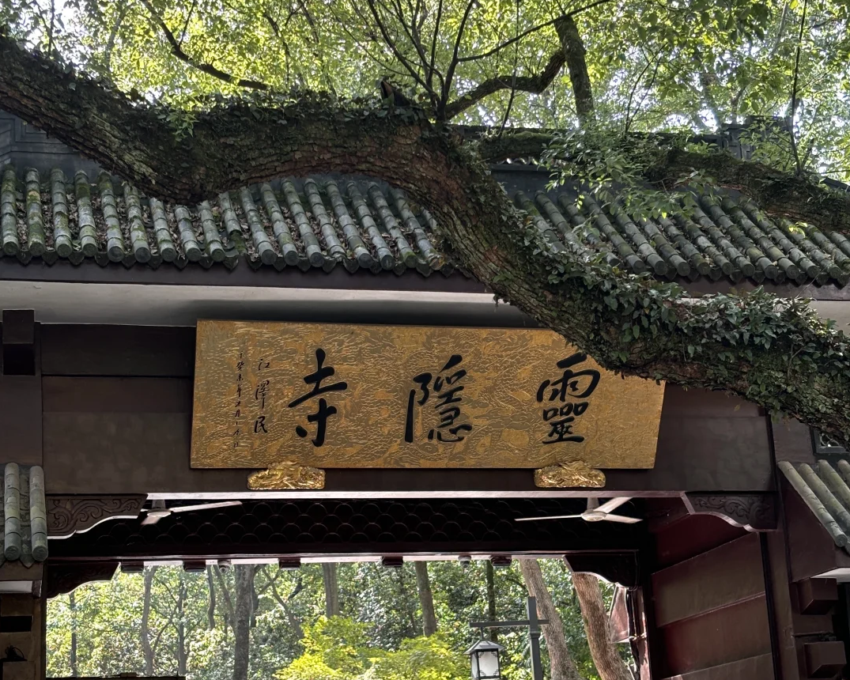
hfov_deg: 27.9
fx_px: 1711
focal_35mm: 68
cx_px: 425
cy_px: 361
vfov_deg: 22.5
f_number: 1.6
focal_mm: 5.96
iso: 50
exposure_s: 1/76
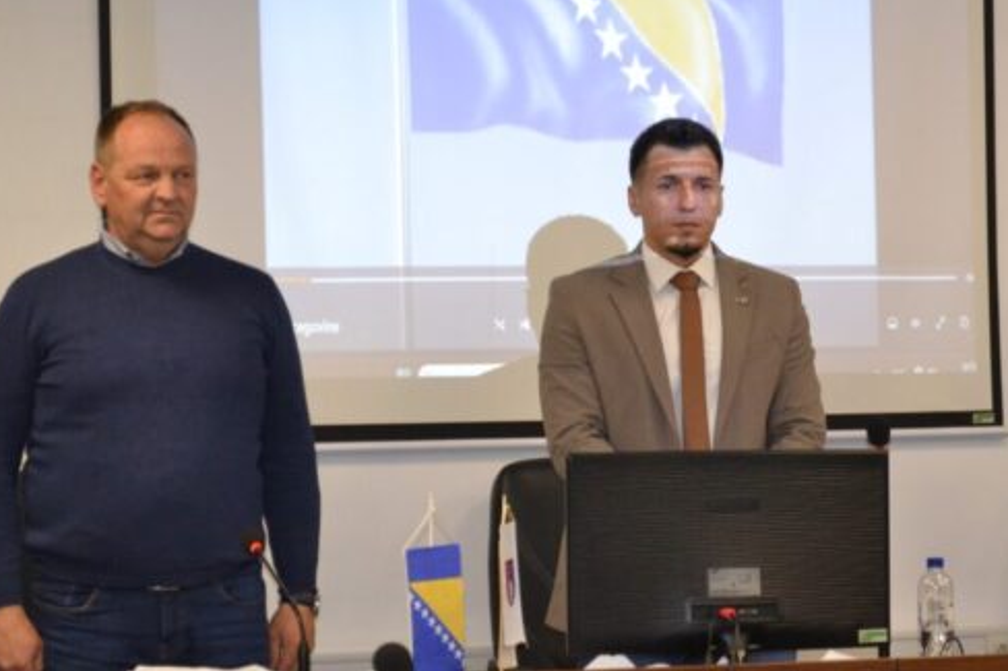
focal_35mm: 127
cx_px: 651
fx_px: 3548
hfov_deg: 16.1
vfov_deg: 10.8
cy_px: 363
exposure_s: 1/60
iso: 1800
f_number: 5.6
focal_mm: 55
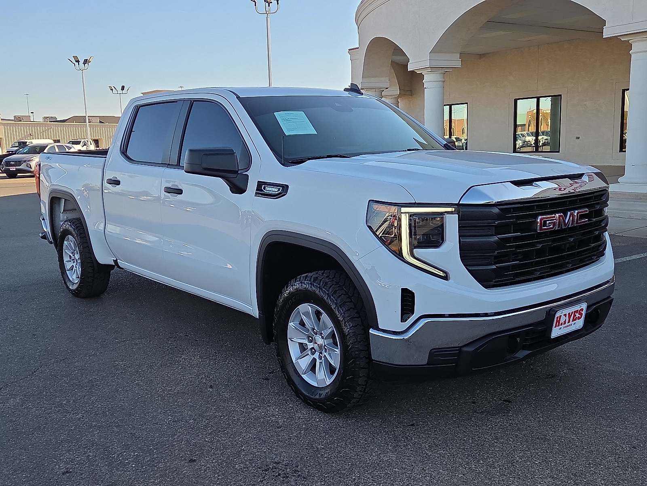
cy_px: 243
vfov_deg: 40.7
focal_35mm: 35
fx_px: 654
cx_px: 324
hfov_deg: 52.6
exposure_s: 1/833
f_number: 1.8
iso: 25
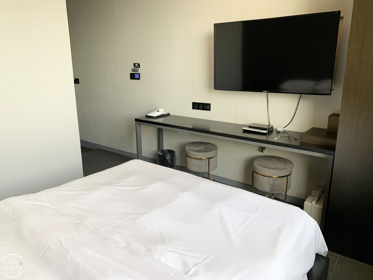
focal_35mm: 26
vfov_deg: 53.1
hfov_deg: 67.3
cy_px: 140
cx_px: 186
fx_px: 280
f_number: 1.8
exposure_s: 1/120
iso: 80
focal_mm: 4.25
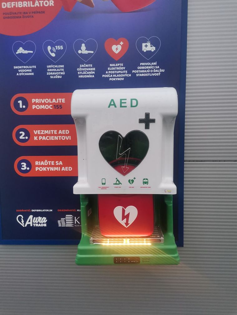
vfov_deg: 67.3
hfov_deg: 53.1
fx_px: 237
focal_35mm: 26
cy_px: 158
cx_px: 118
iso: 125
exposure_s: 1/100
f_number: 1.8
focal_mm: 4.75
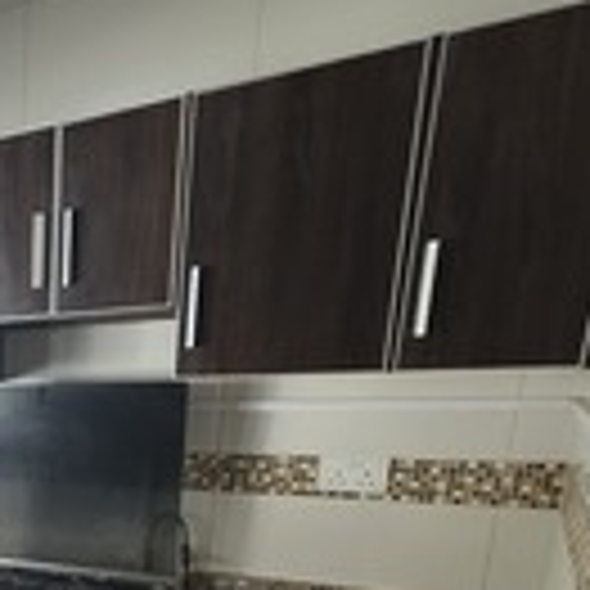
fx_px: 771
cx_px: -173
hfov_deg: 32.0
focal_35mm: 40
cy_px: 606
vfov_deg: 37.0
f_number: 1.9
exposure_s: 1/50
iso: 320
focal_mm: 2.2
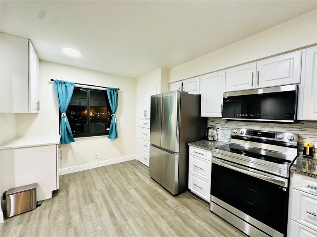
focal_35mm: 14
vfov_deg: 85.7
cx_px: 158
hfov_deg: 102.1
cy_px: 118
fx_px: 128
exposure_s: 1/60
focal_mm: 2.22
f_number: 2.2
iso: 400
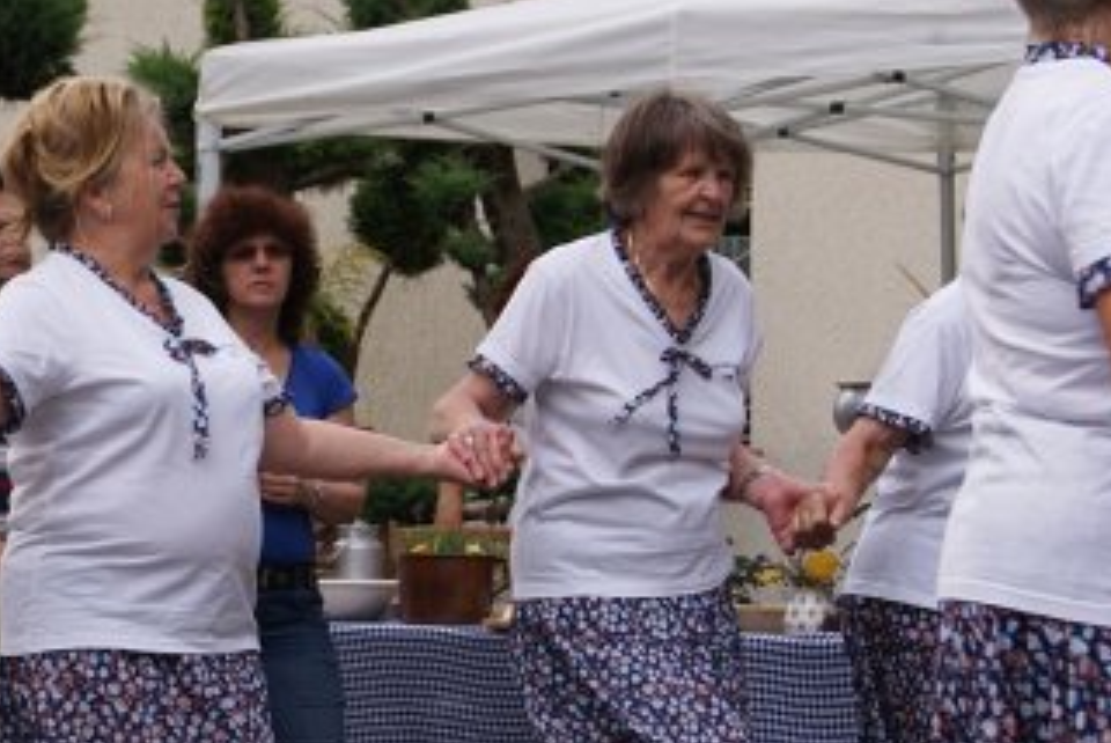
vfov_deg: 8.3
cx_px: 17
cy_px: 451
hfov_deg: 12.3
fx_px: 5097
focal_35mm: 165
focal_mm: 55
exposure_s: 1/160
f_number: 7.1
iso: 100
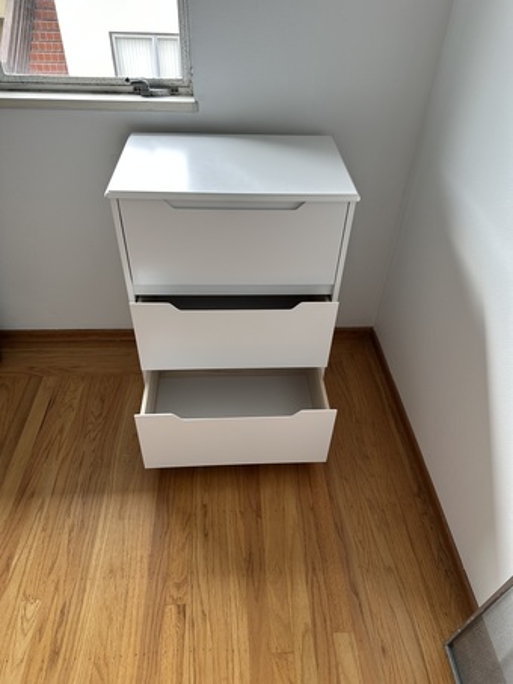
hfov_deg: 56.8
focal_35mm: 24
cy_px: 342
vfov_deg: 71.6
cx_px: 256
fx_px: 474
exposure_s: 1/121
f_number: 1.78
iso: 100
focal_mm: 6.86
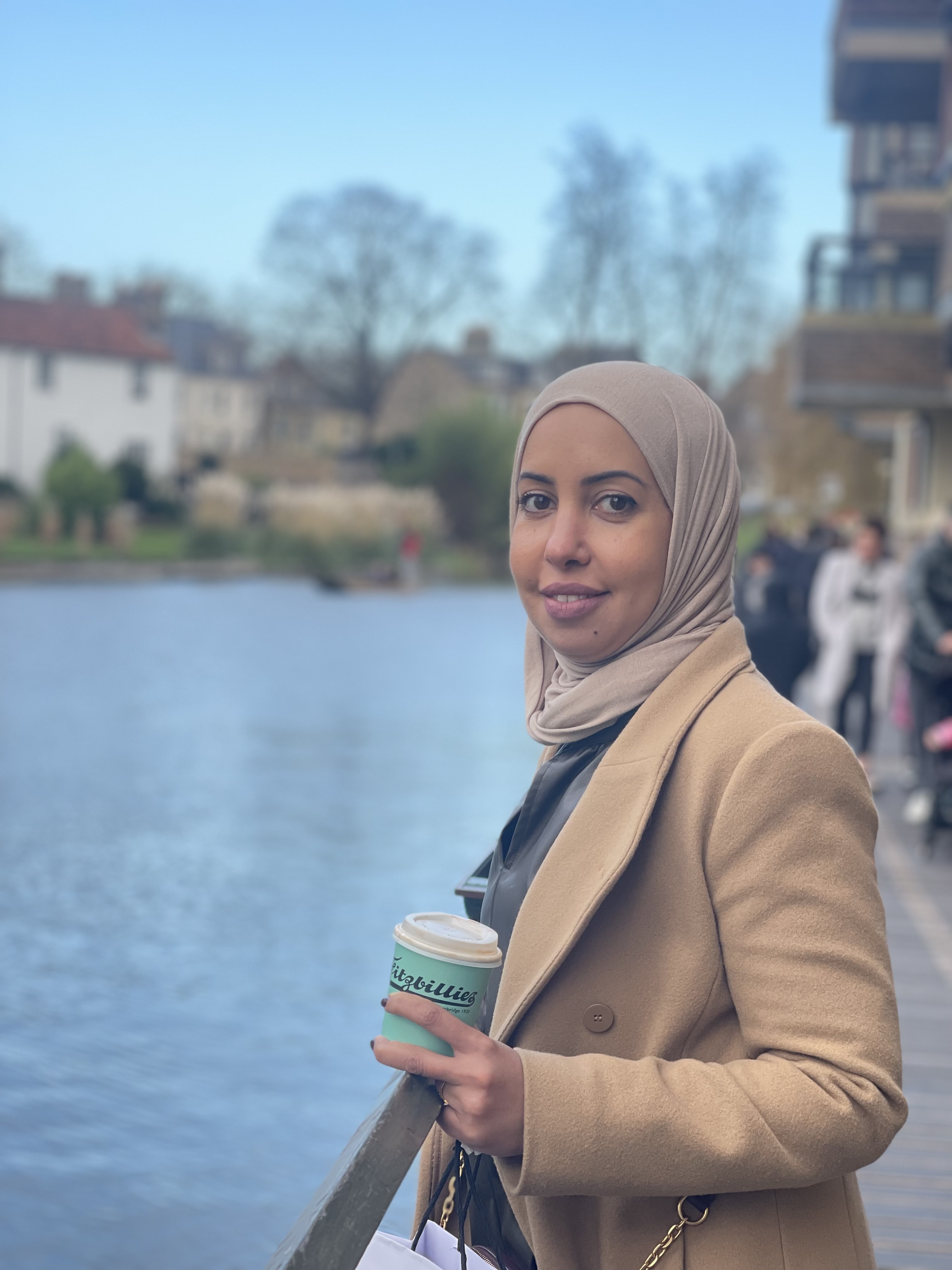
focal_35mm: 64
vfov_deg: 30.3
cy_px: 635
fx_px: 2347
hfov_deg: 22.9
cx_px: 476
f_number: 2.2
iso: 40
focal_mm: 7.5
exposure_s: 1/121
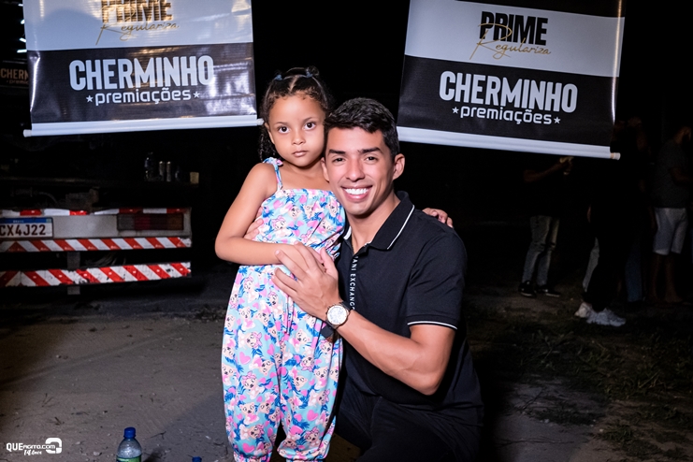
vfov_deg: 36.9
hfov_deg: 53.1
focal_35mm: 36
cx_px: 346
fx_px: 693
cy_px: 231
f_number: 2.8
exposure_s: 1/200
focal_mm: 24
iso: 2500
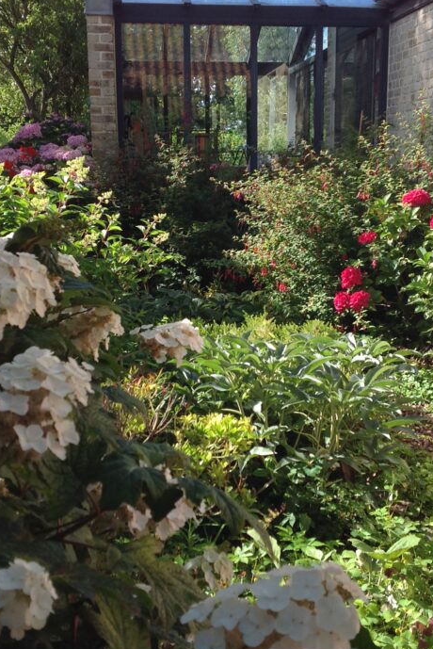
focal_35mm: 54
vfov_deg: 36.9
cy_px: 322
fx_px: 973
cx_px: 246
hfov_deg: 25.1
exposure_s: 1/617
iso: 50
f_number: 2.4
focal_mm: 4.28
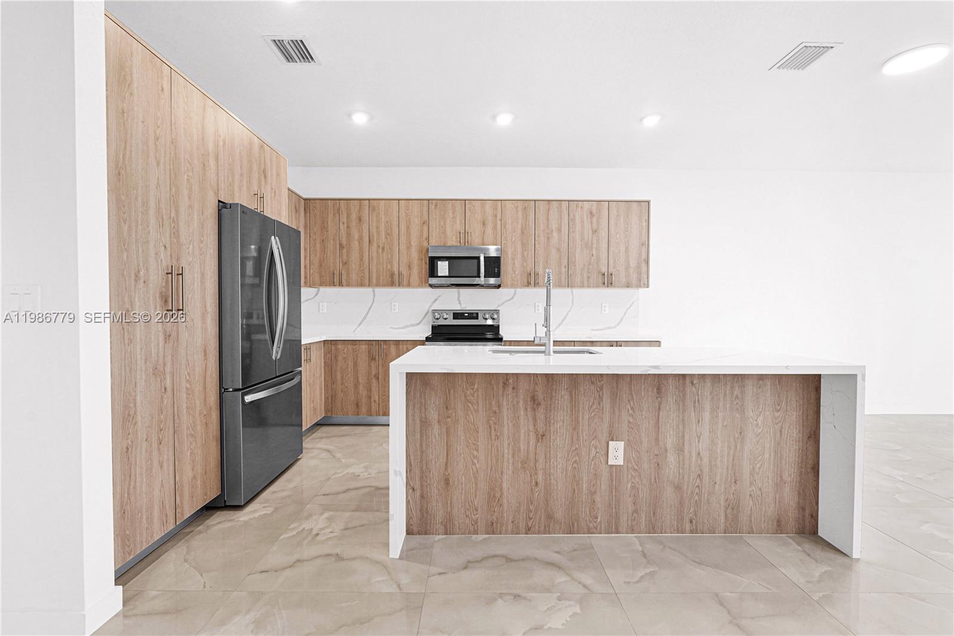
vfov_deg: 73.7
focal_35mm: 16
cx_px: 477
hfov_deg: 96.7
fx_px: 424
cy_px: 318
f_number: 8
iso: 1000
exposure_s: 1/30
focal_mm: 16
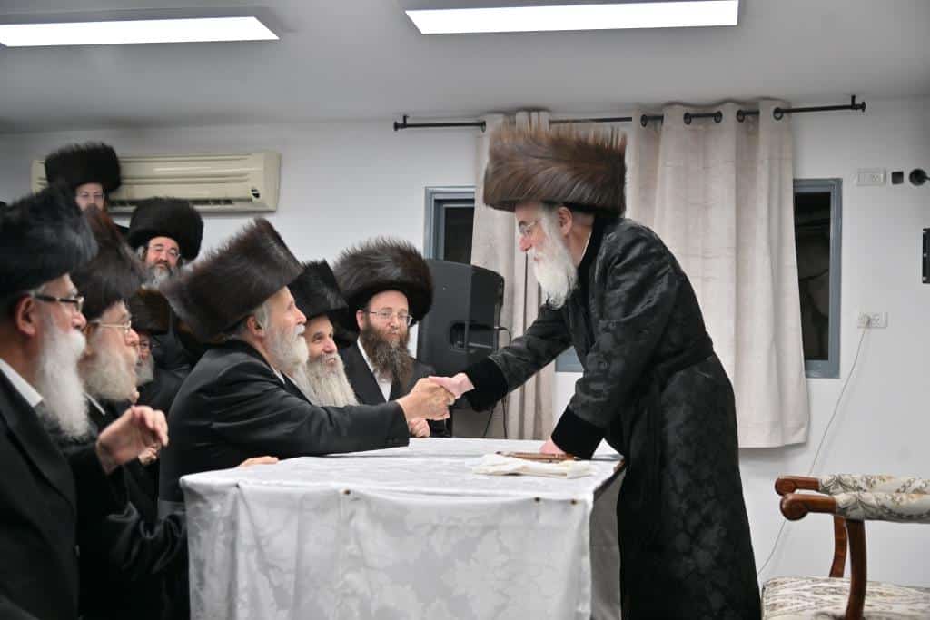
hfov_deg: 42.7
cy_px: 310
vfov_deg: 29.3
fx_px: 1188
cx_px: 465
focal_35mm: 46
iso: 250
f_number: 4
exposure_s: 1/125
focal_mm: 46
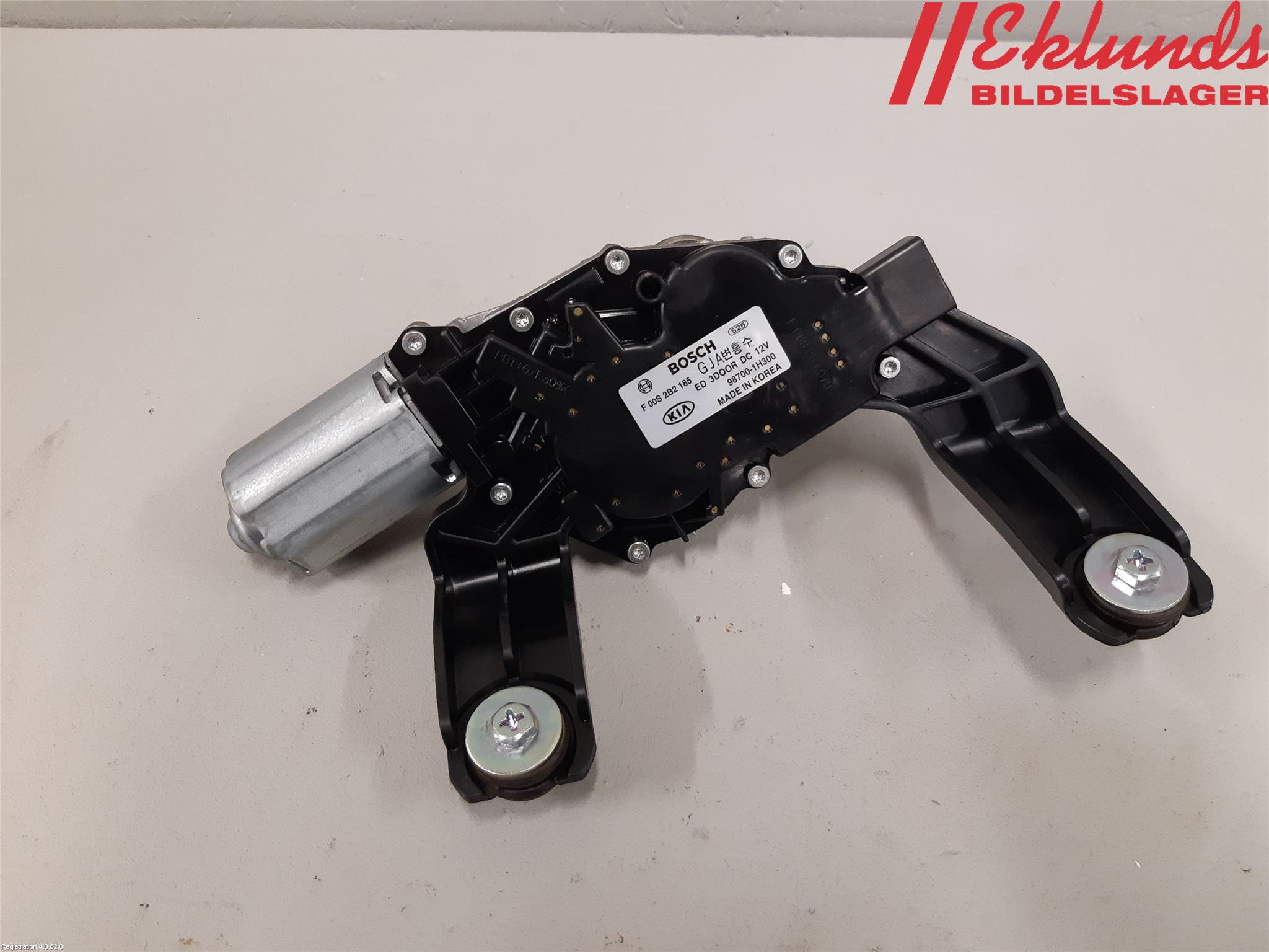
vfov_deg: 53.1
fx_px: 953
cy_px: 476
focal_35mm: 26
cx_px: 634
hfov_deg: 67.3
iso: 200
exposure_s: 1/50
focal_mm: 3.93
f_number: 1.7
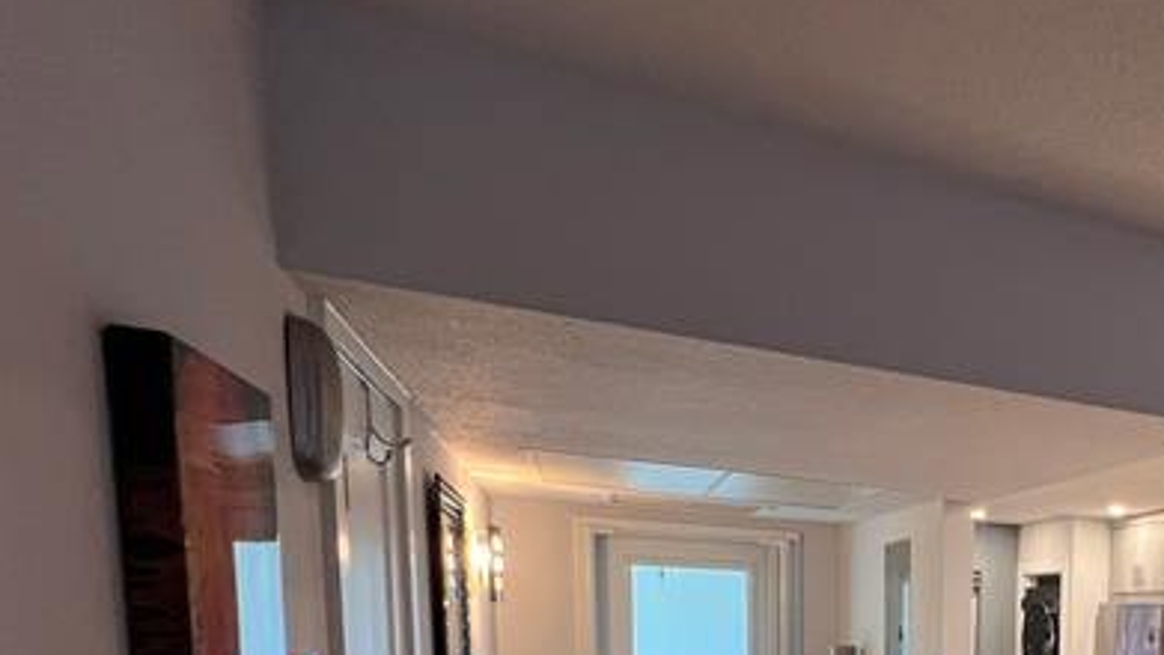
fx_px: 895
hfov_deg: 53.5
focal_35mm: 29
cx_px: 1137
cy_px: 732
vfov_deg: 34.3
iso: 200
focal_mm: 1.57
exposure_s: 1/60
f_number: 1.8
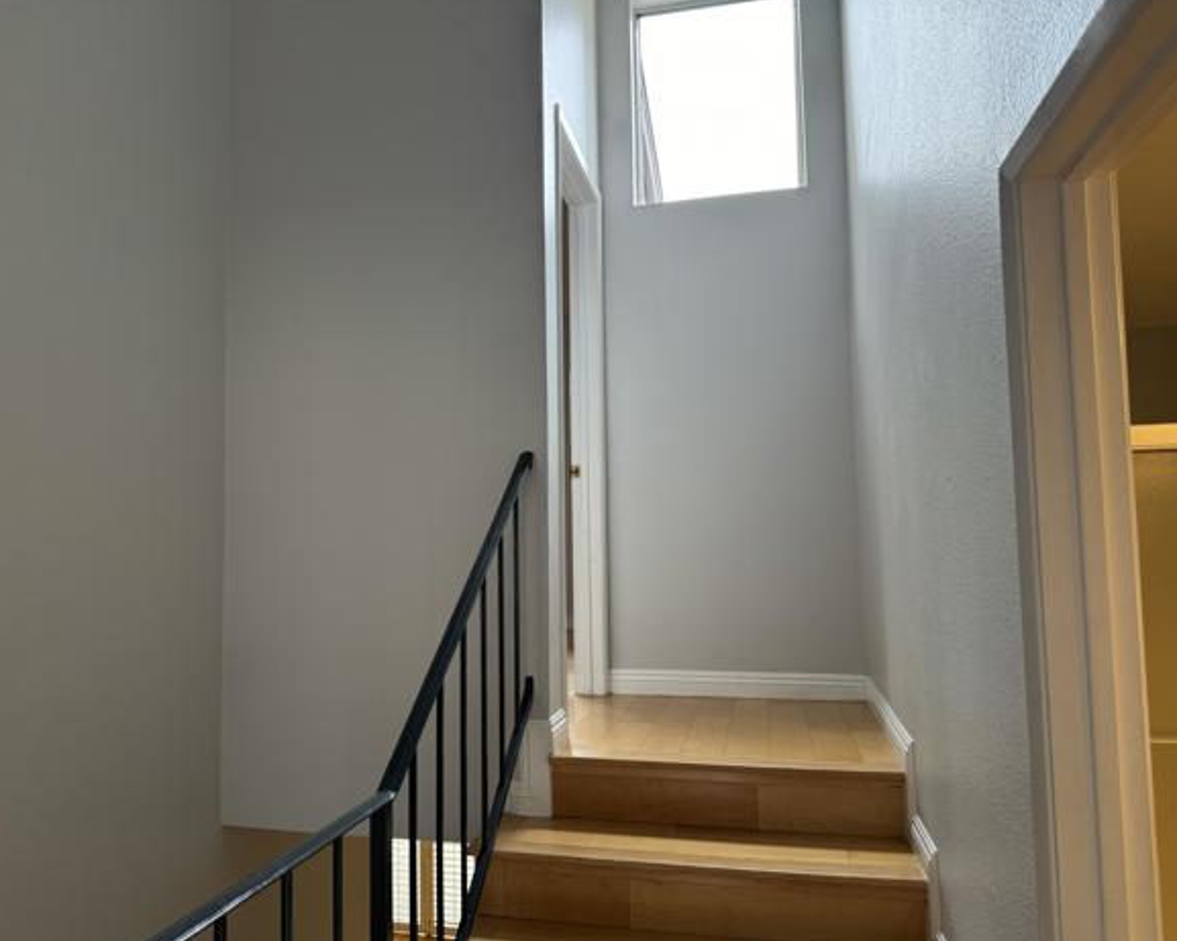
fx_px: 905
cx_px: 532
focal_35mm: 26
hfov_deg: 65.9
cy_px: 478
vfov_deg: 54.9
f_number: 1.78
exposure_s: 1/120
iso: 160
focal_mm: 6.76
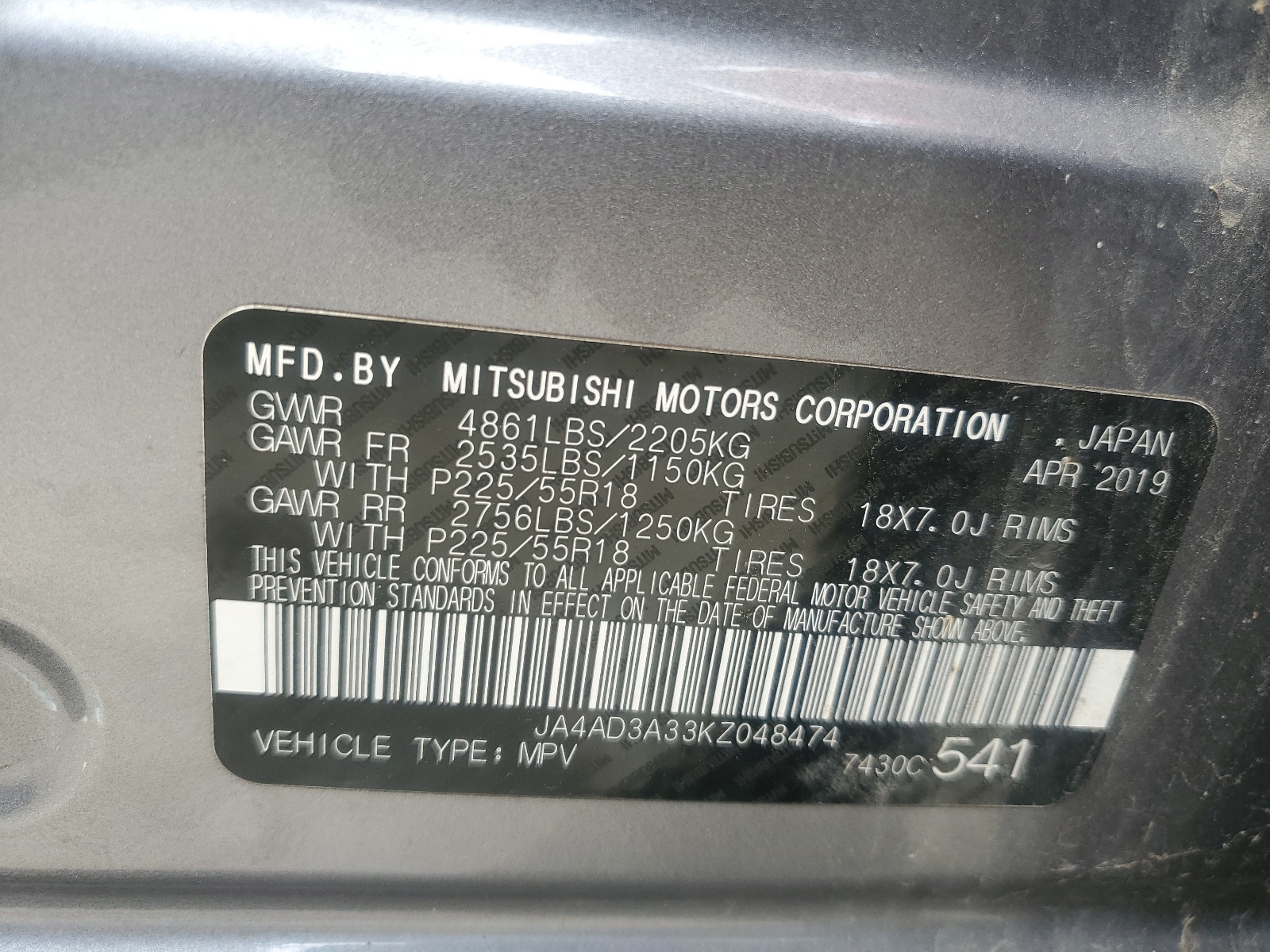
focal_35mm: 26
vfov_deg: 53.1
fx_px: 954
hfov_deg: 67.3
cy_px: 476
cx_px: 635
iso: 50
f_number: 1.5
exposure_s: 1/213
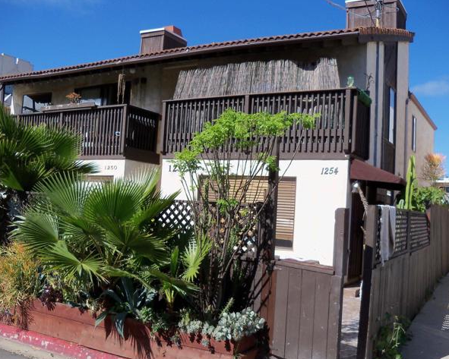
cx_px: 223
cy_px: 180
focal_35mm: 37
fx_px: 492
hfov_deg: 49.1
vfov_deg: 40.1
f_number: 3.5
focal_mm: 6.2
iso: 80
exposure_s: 1/640
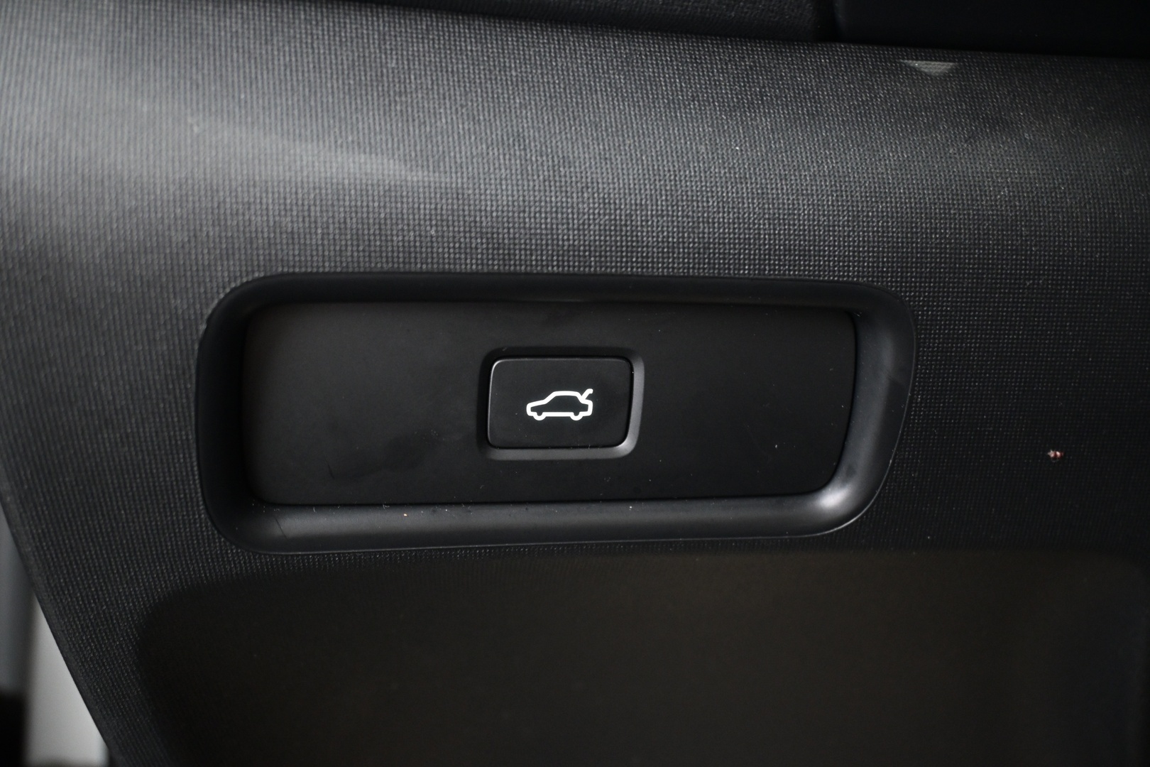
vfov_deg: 33.6
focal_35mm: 40
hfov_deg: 48.7
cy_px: 384
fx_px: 1270
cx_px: 575
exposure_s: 1/3
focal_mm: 26.5
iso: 1600
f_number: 4.5
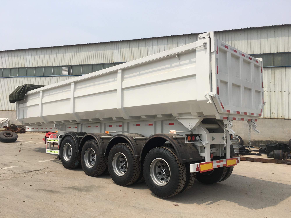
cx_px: 146
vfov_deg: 48.2
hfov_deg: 61.7
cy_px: 109
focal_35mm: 29
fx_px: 244
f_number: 2.2
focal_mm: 4.15
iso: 25
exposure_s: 1/2564
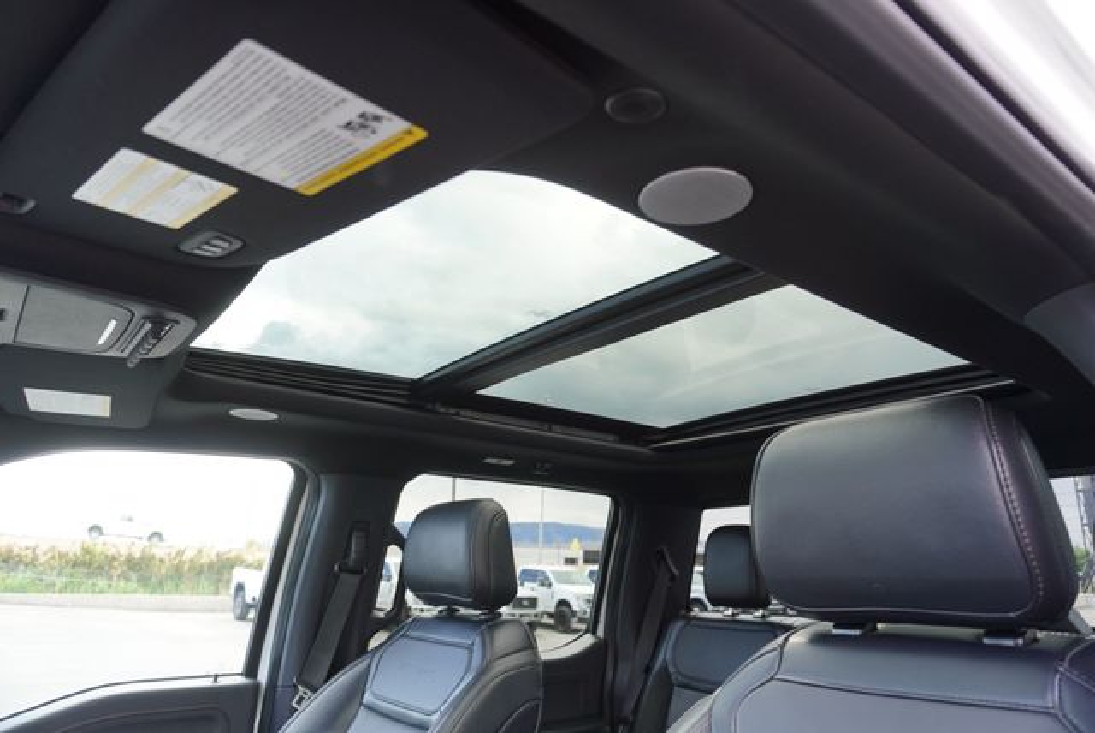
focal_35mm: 24
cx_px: 548
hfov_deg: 73.7
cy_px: 366
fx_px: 731
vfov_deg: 53.2
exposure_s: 1/60
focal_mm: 16
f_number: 4
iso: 160
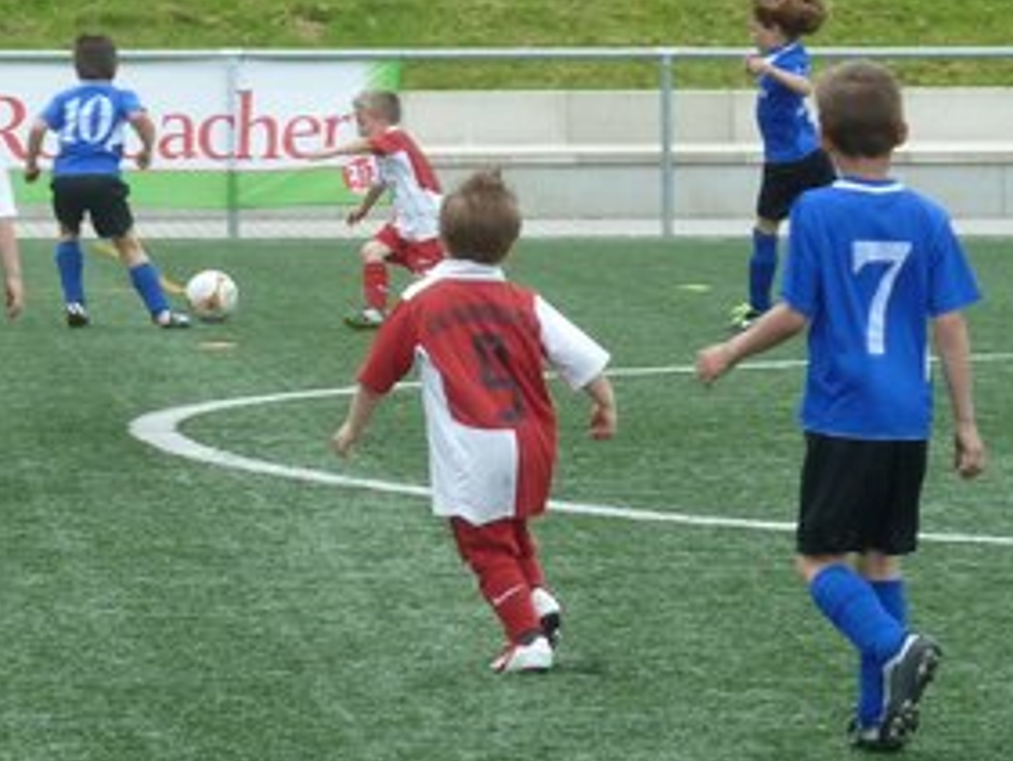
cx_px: 278
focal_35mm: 394
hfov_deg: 5.0
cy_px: 175
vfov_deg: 3.8
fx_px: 11535
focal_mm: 25.9
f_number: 4.5
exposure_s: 1/200
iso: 80
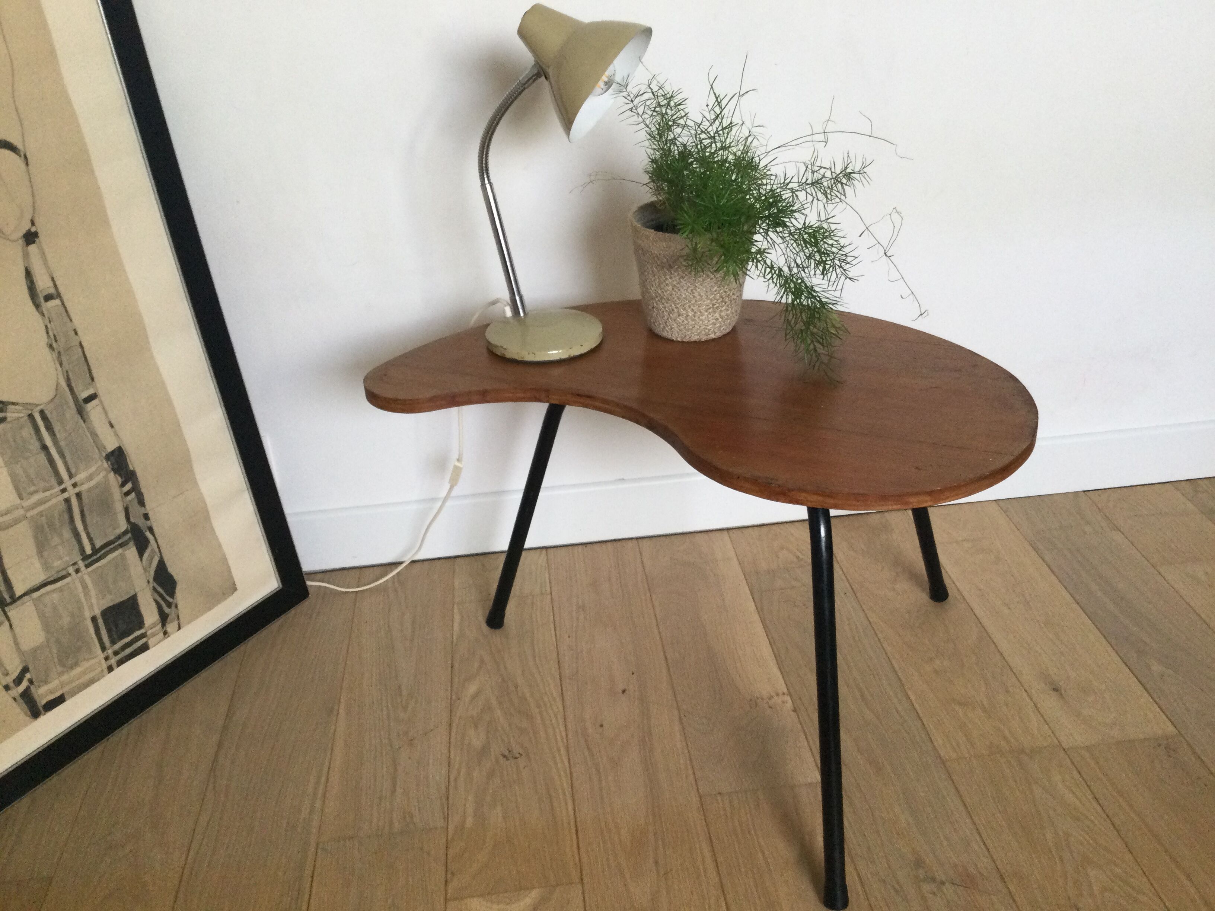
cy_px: 456
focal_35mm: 31
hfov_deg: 58.4
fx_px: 1088
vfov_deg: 45.4
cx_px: 608
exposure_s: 1/33
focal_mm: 3.3
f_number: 2.4
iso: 50
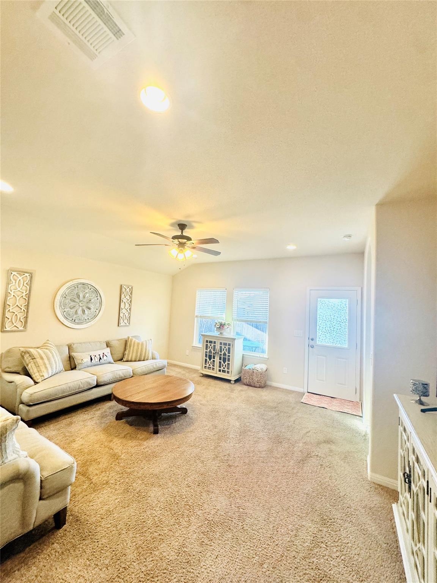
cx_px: 218
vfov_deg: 102.1
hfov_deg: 85.7
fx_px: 236
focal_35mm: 14
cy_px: 292
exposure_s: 1/120
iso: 250
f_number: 2.2
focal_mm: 2.22
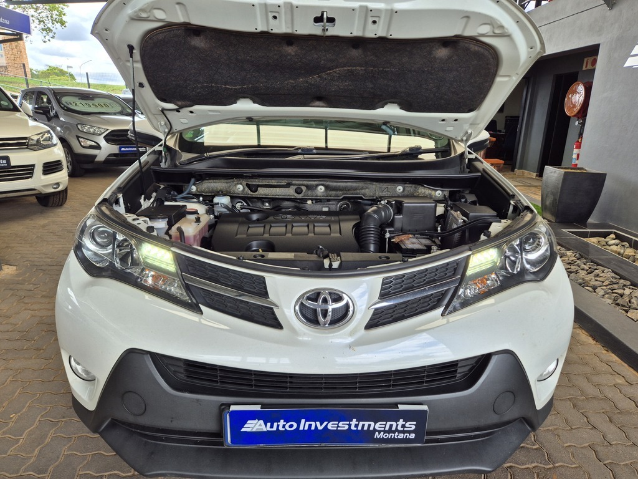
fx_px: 424
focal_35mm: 23
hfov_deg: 73.9
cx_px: 319
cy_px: 240
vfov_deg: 58.9
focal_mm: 5.4
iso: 25
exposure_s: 1/186
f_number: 1.8
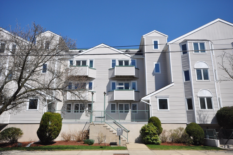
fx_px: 184
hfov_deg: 64.6
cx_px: 116
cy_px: 78
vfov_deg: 45.6
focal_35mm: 28
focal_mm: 19
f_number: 11
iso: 400
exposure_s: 1/500
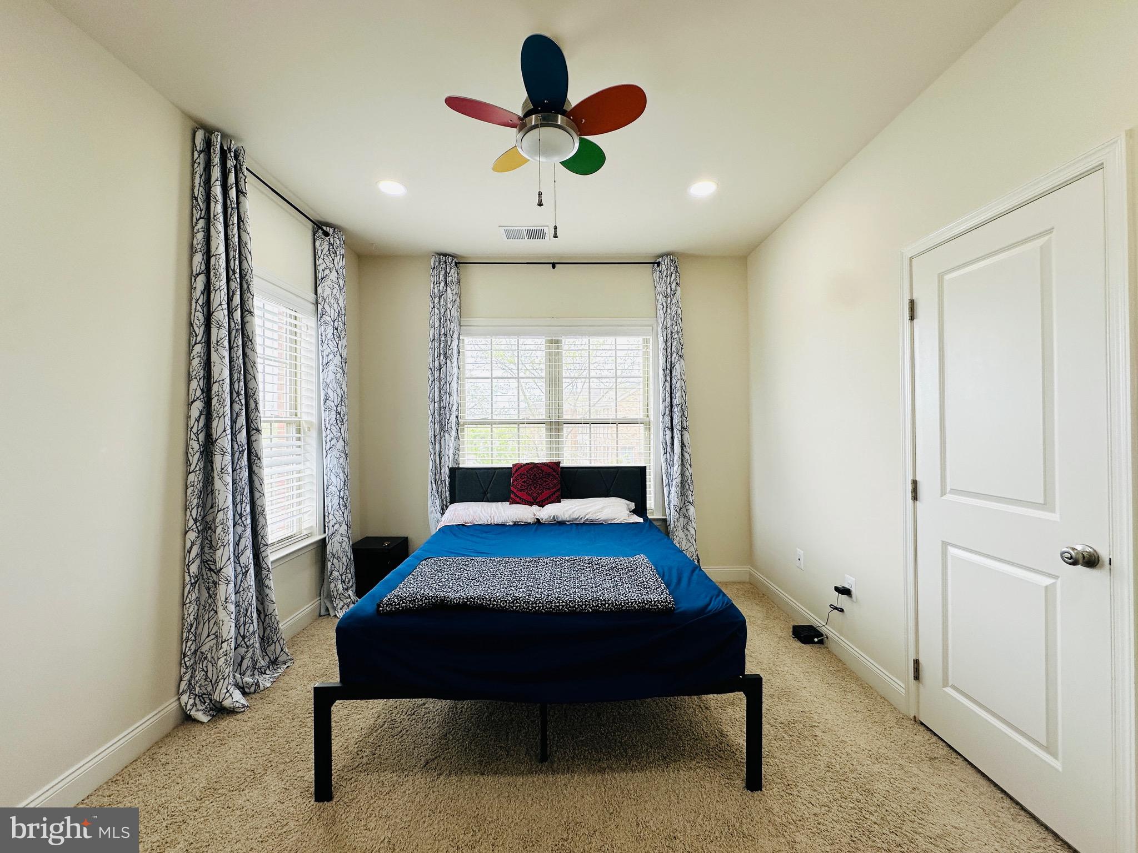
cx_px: 569
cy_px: 426
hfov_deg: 102.1
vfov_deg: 85.7
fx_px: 460
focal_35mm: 14
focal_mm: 2.22
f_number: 2.2
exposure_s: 1/120
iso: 50
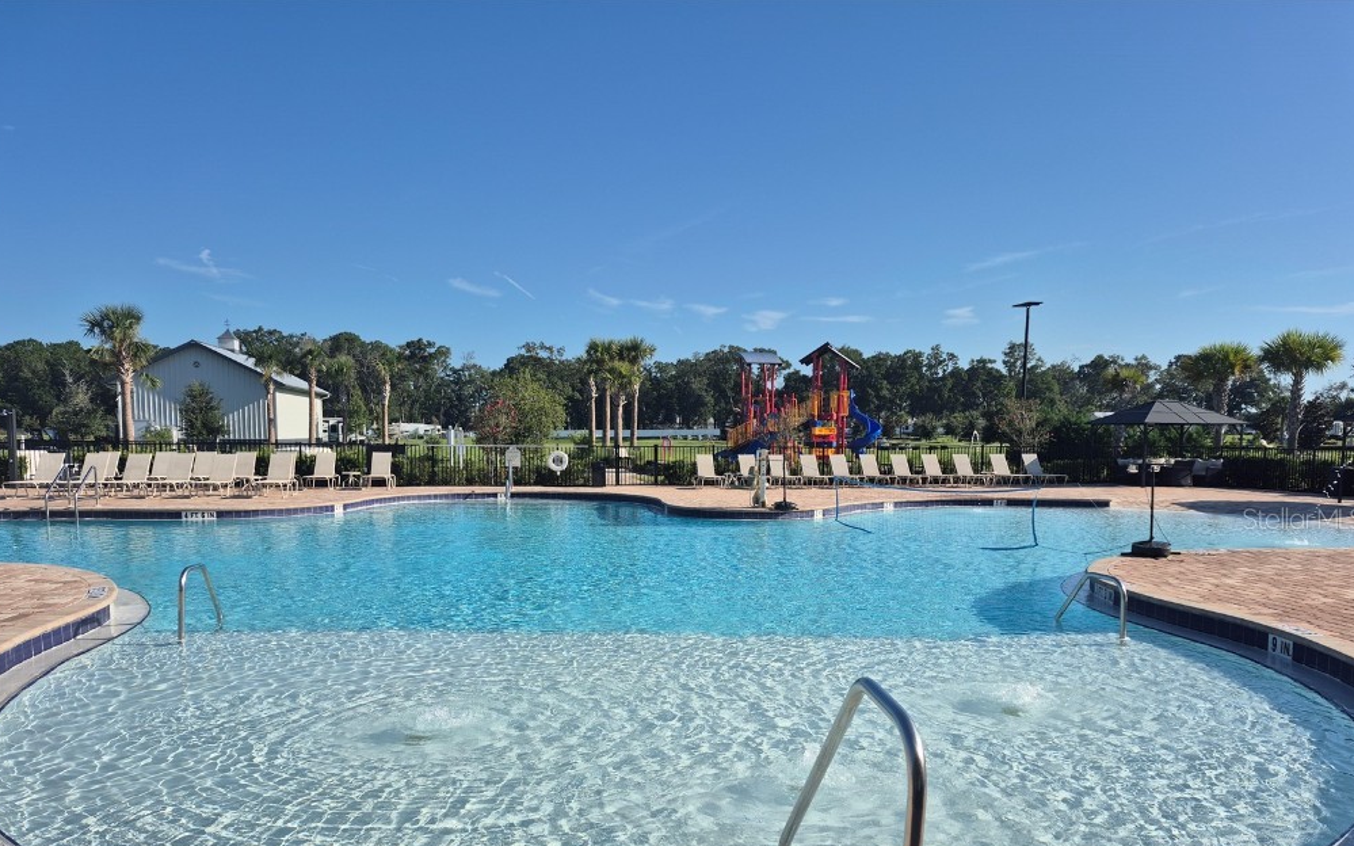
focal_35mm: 25
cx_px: 676
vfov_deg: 48.9
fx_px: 922
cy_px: 518
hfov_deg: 72.6
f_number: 1.8
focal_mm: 5.4
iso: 25
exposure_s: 1/2232
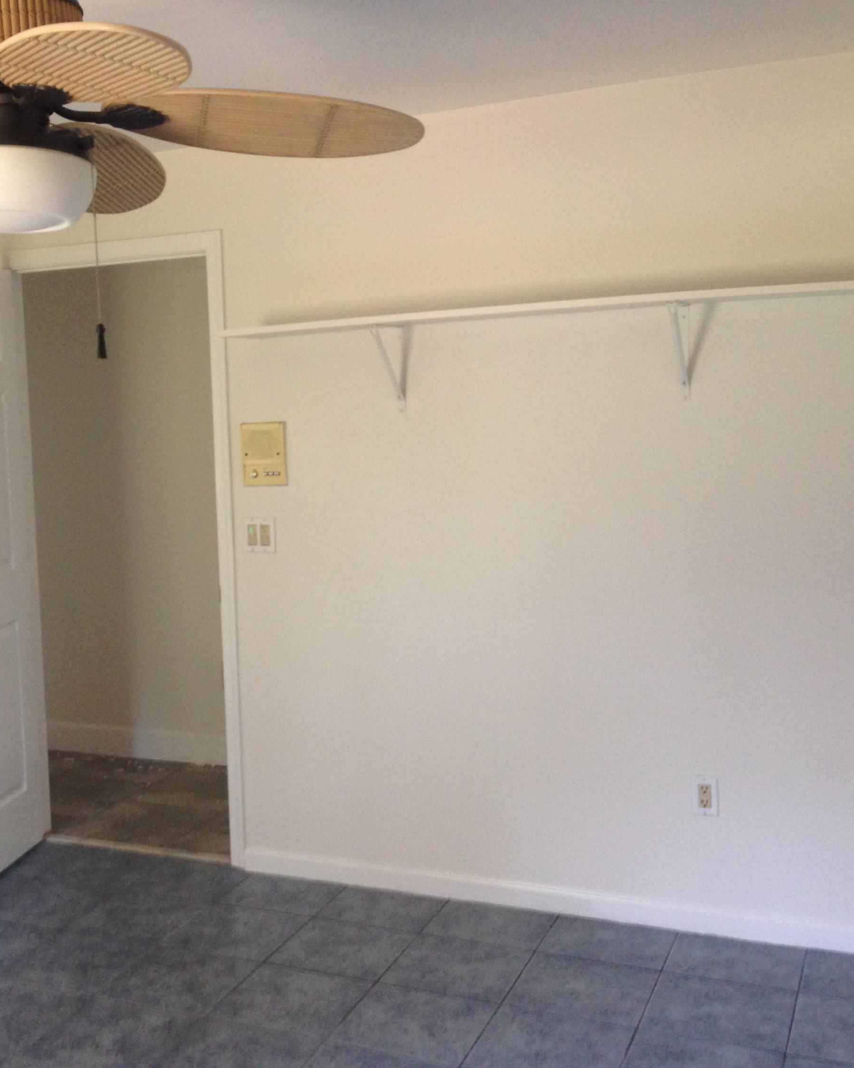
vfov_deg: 42.9
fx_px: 1358
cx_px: 283
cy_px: 534
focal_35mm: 43
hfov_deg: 34.6
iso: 160
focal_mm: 4.12
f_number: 2.4
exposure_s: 1/20
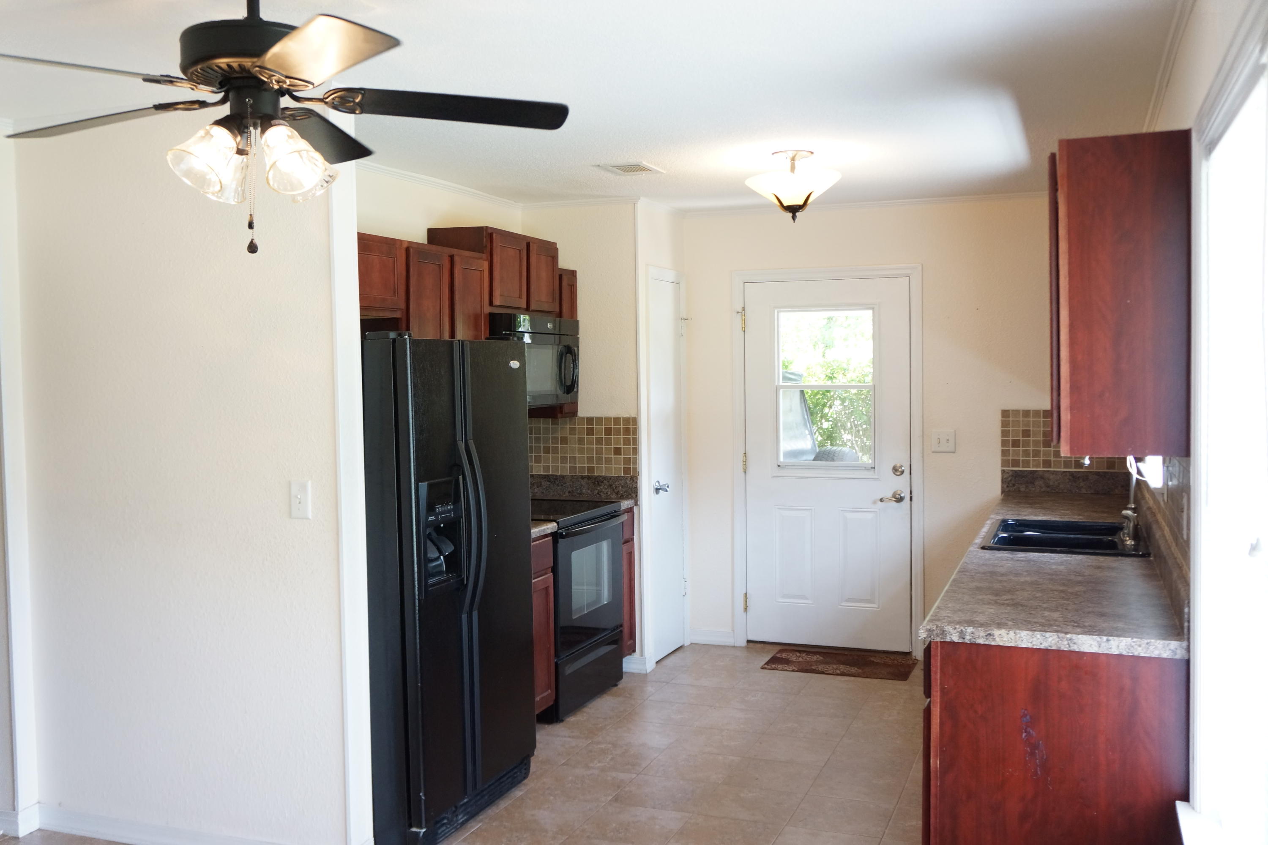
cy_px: 422
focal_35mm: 33
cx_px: 634
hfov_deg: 57.2
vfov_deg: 40.0
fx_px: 1162
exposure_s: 1/250
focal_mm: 22
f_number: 4
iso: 2000
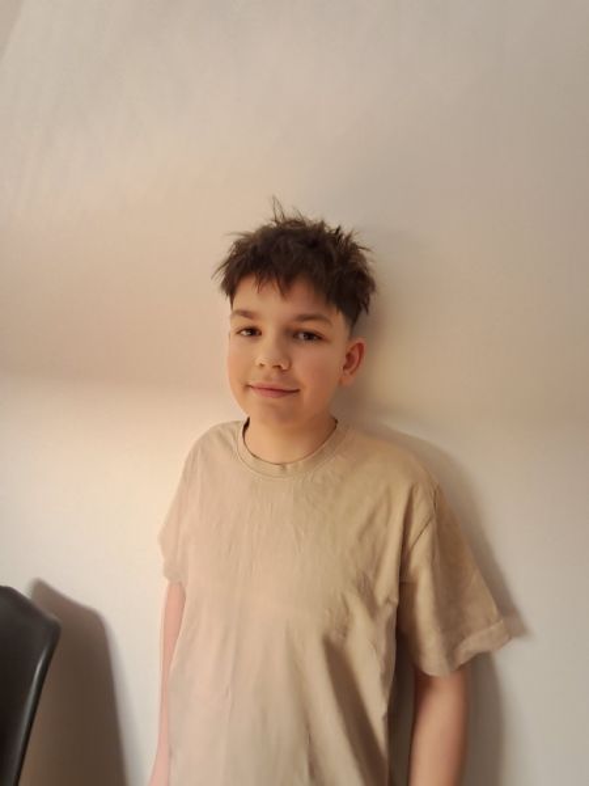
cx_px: 294
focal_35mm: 16
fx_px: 363
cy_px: 393
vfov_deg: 94.5
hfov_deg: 78.1
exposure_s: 1/8
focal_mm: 1.64
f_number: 2.2
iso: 200
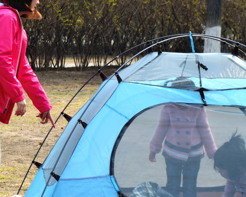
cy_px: 152
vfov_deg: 4.8
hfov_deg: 6.1
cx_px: 166
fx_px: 2324
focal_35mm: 319
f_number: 6.3
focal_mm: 85
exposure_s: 1/640
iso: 400
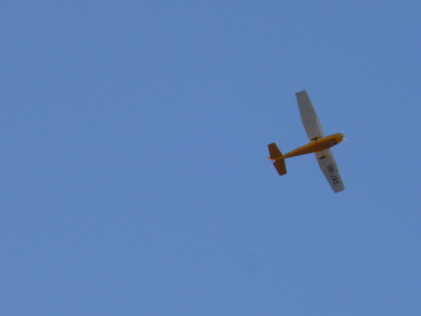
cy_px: 158
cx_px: 210
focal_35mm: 563
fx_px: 6847
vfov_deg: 2.6
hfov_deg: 3.5
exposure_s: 1/200
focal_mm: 45
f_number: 5.9
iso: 100
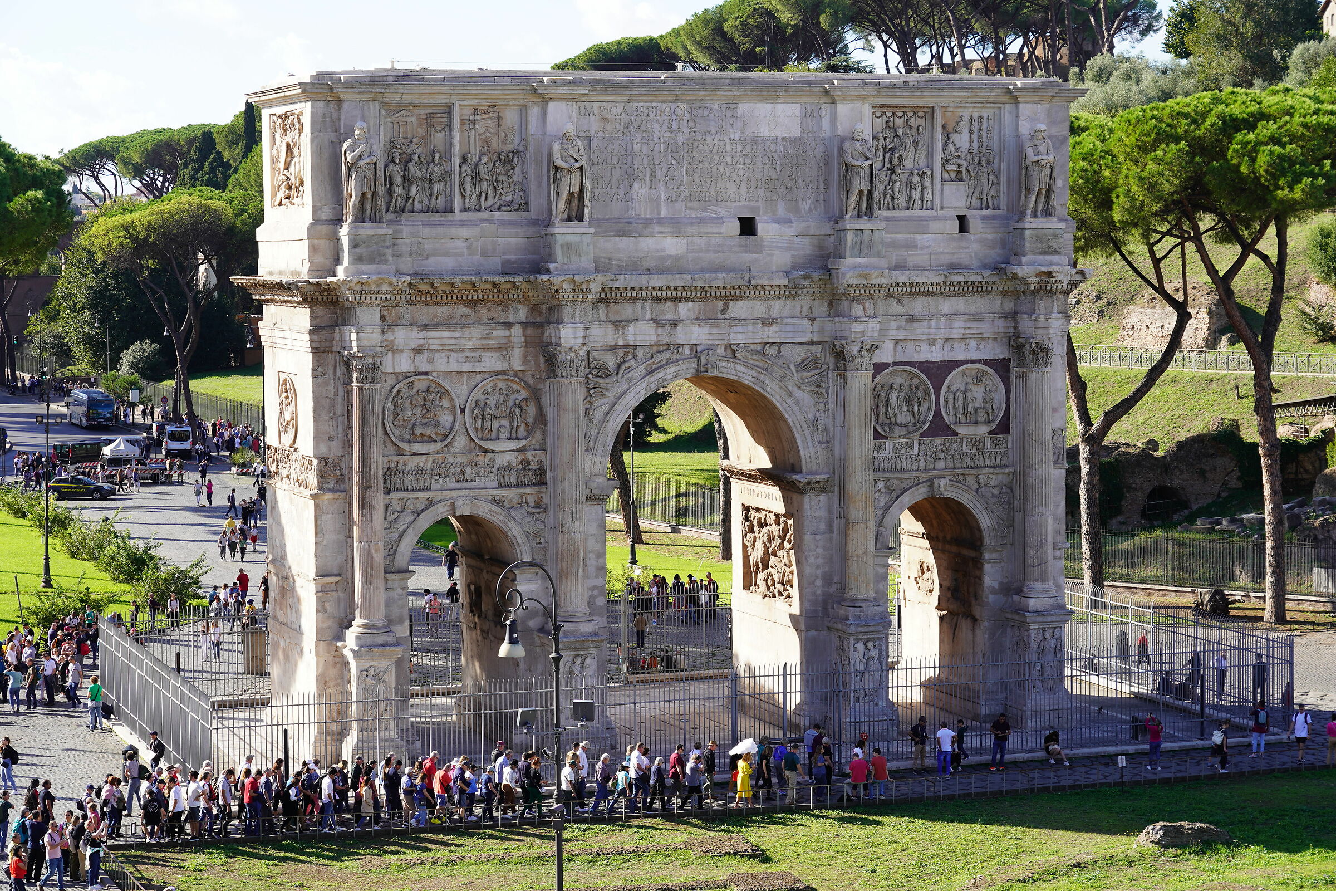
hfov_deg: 26.0
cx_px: 668
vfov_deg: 17.5
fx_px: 2894
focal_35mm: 78
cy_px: 446
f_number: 6.3
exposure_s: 1/125
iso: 100
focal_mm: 78
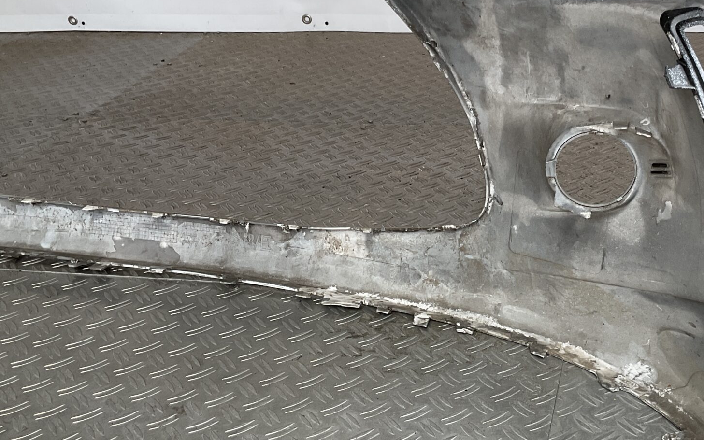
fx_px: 1036
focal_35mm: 54
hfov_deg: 37.1
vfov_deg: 24.0
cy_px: 186
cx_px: 472
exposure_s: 1/120
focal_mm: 3
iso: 32
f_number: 1.8
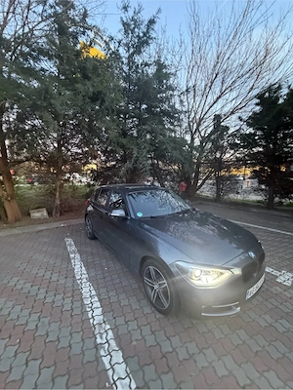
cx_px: 146
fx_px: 158
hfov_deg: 85.7
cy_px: 195
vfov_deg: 102.1
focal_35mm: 14
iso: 800
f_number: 2.2
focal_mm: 2.22
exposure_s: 1/50
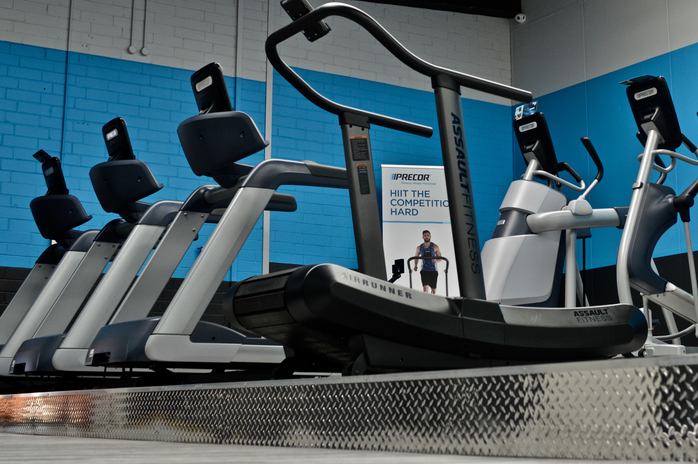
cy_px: 165
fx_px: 1123
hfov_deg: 34.3
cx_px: 439
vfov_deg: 23.3
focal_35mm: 58
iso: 400
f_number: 5
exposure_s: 1/100
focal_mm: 30
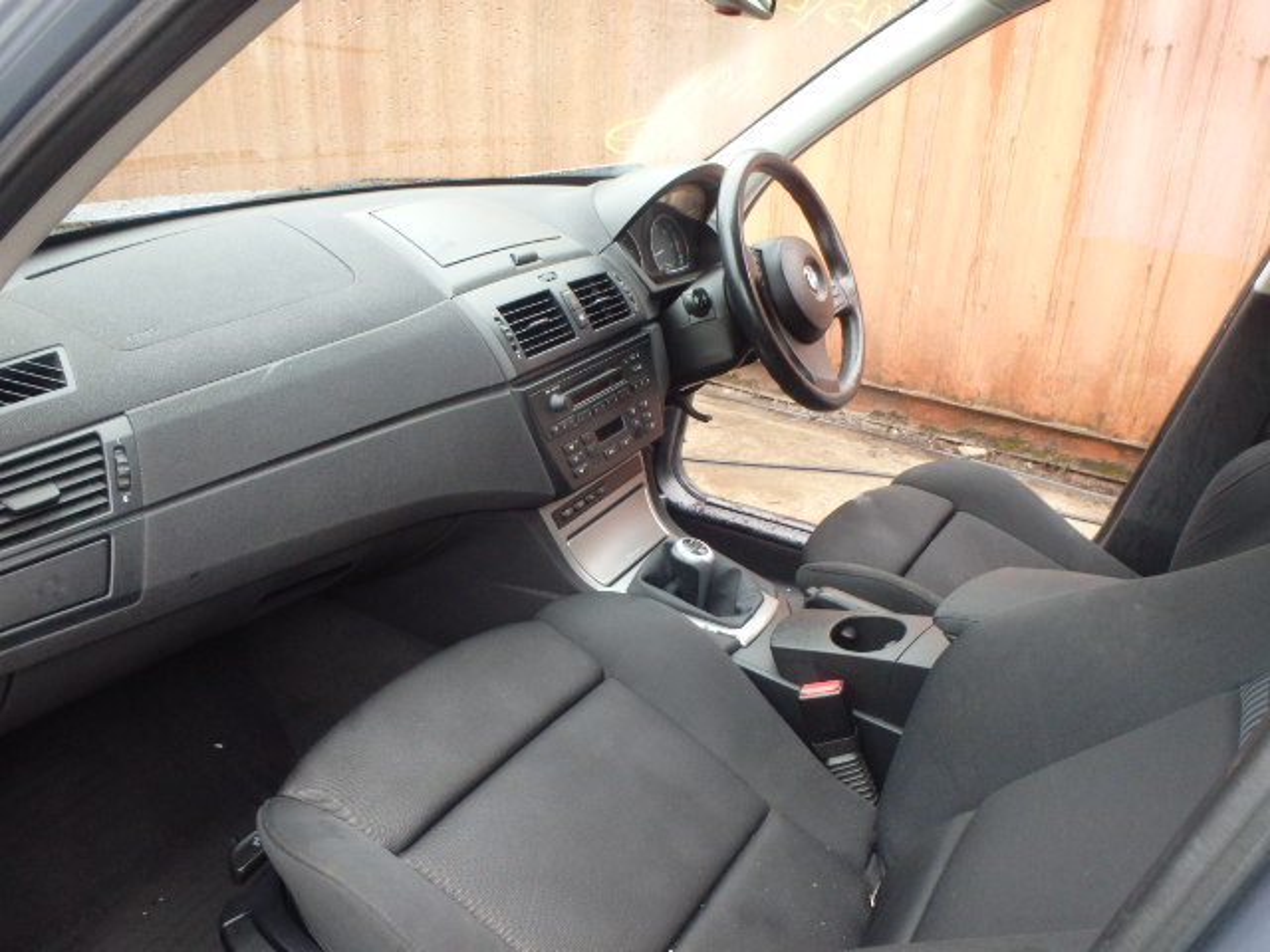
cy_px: 476
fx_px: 1027
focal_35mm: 28
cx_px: 635
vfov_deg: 49.7
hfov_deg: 63.4
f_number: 3.9
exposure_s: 1/30
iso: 400
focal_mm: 5
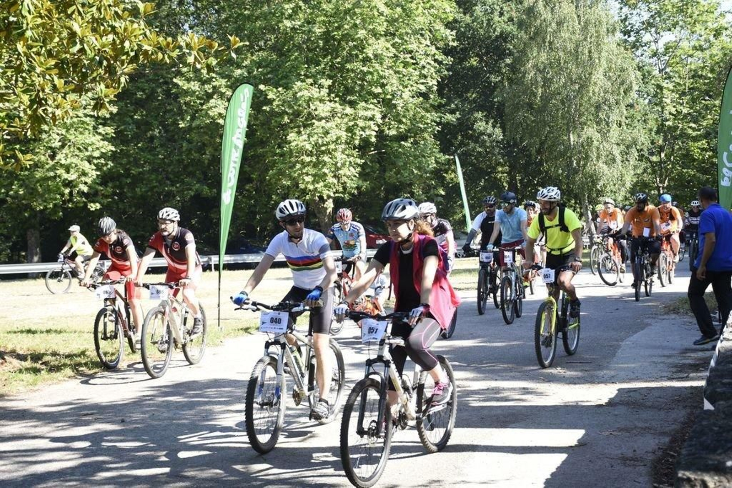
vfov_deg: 22.6
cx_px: 366
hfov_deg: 33.4
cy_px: 244
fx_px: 1220
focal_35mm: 60
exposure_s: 1/200
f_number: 5
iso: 160
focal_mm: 40
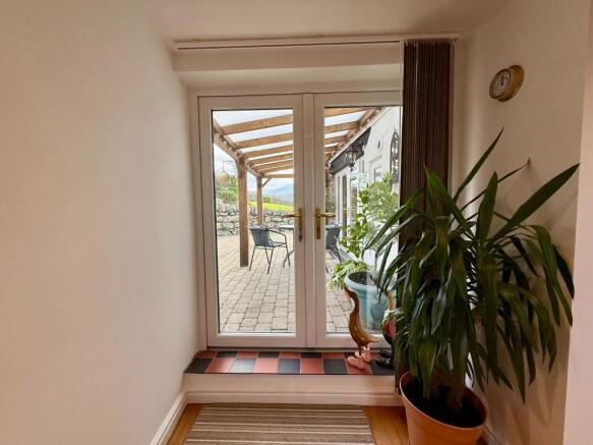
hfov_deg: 102.1
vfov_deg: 85.7
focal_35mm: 14
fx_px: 240
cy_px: 222
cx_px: 296
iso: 64
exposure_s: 1/109
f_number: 2.2
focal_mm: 2.22
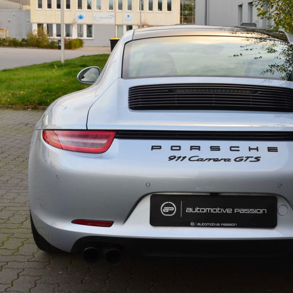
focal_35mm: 70
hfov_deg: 24.4
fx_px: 670
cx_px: 218
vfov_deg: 24.7
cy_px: 146
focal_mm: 36
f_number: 9
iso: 400
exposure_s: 1/30
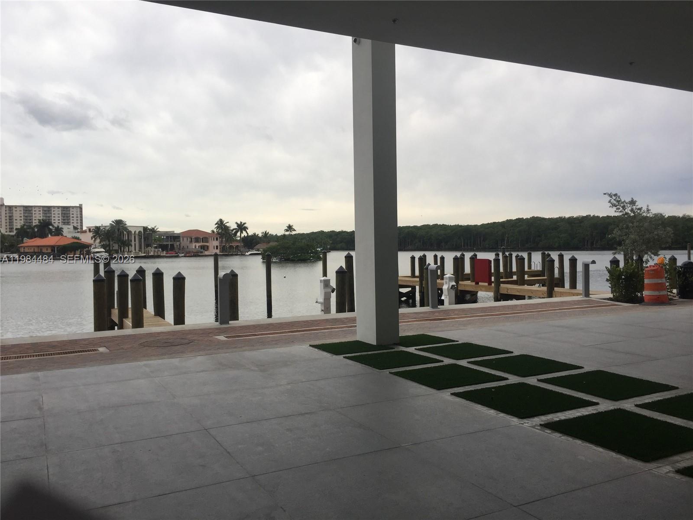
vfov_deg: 48.2
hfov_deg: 61.7
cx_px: 346
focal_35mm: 29
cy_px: 260
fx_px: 581
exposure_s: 1/180
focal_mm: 4.15
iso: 32
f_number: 2.2
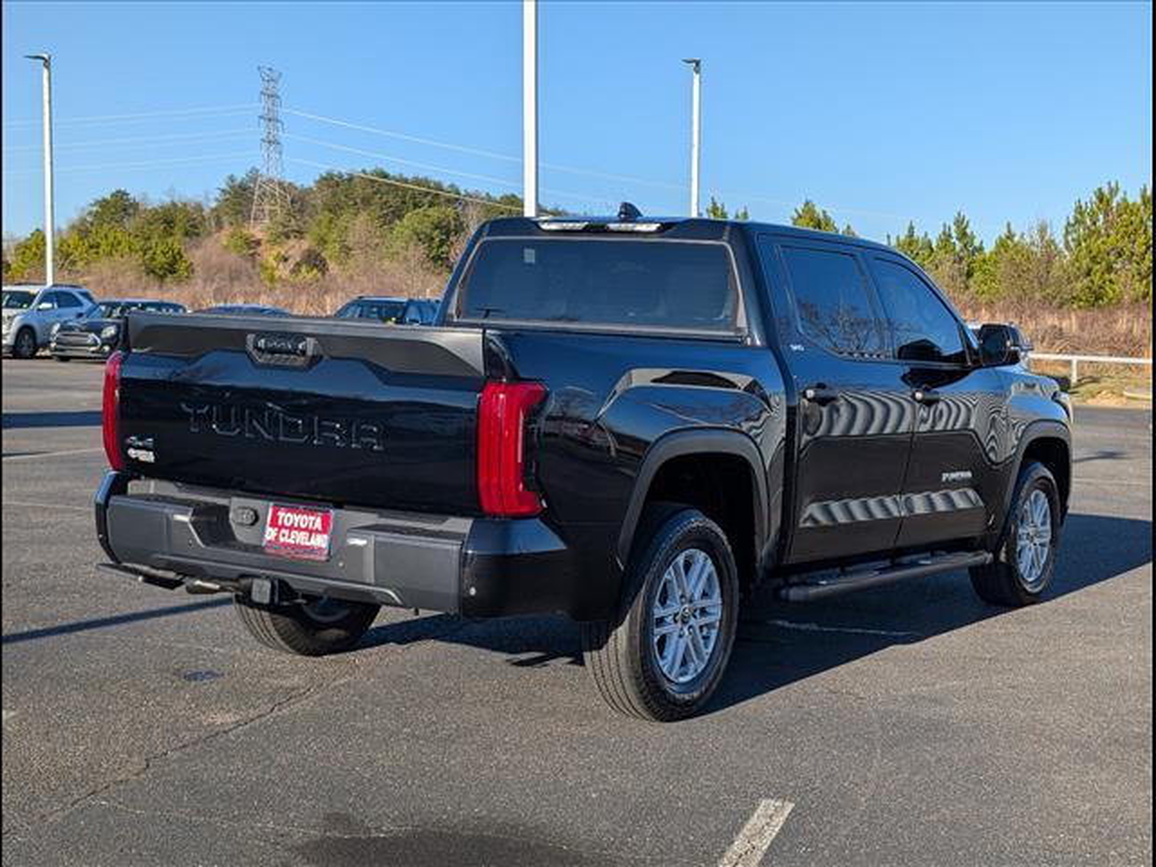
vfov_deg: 29.7
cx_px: 578
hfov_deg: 38.9
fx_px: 1636
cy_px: 434
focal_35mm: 49
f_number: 1.68
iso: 20
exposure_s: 1/1111
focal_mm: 6.9
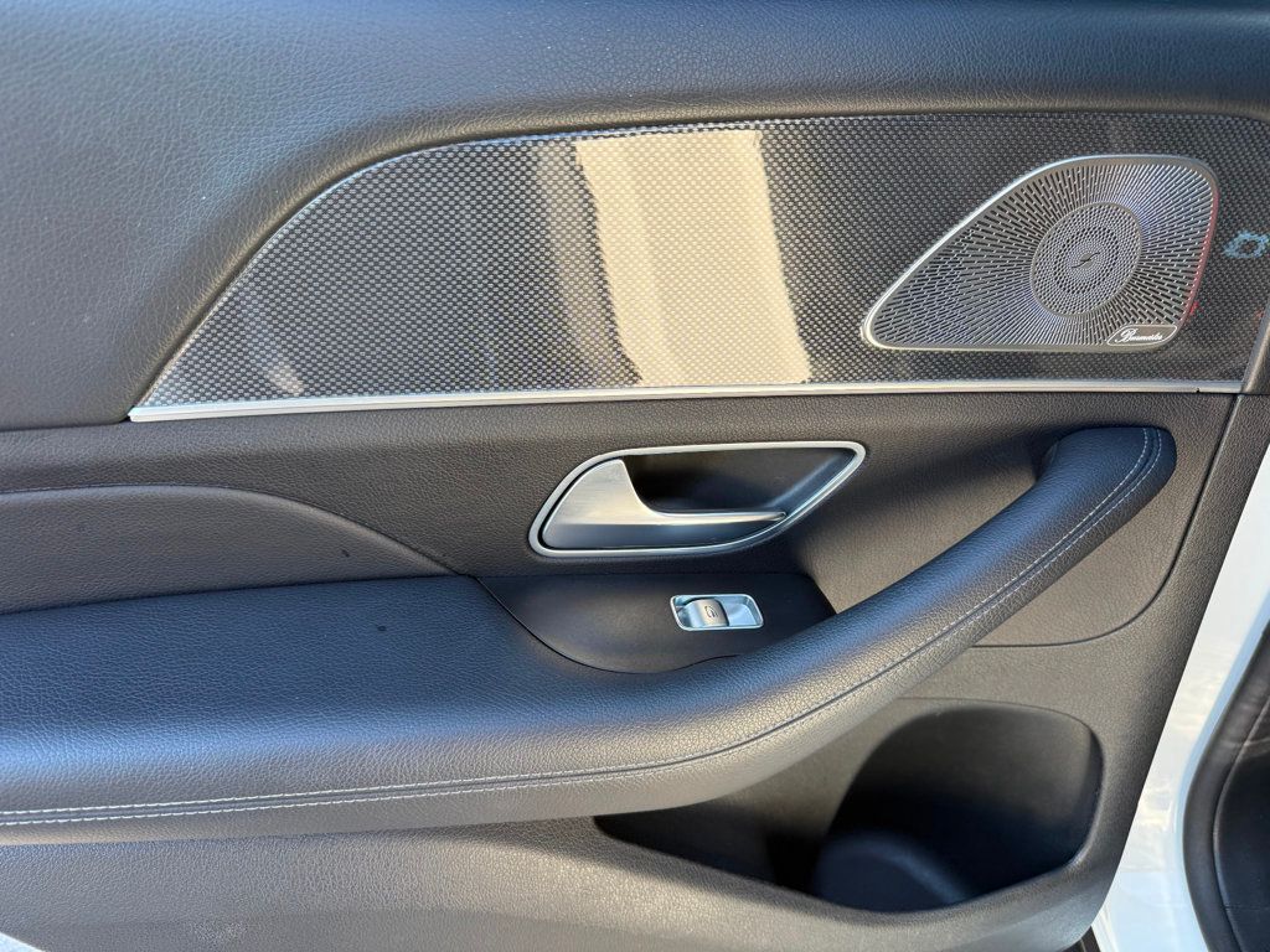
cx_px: 635
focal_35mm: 24
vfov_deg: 56.8
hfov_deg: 71.6
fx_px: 881
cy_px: 476
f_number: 1.78
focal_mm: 6.76
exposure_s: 1/196
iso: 125
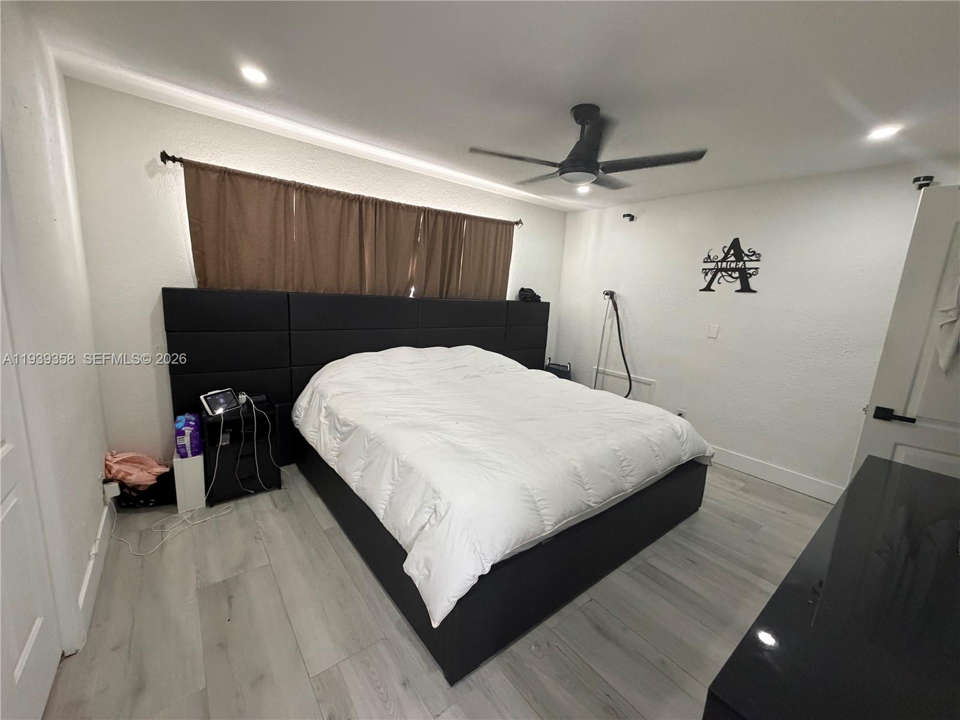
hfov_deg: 102.1
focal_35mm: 14
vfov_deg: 85.7
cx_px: 480
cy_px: 360
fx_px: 388
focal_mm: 2.22
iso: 640
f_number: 2.2
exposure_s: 1/60
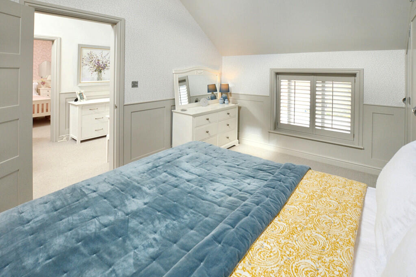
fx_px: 173
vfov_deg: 77.2
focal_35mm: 15
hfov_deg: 100.4
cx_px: 208
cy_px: 138
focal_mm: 10
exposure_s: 1/15
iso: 200
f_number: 10
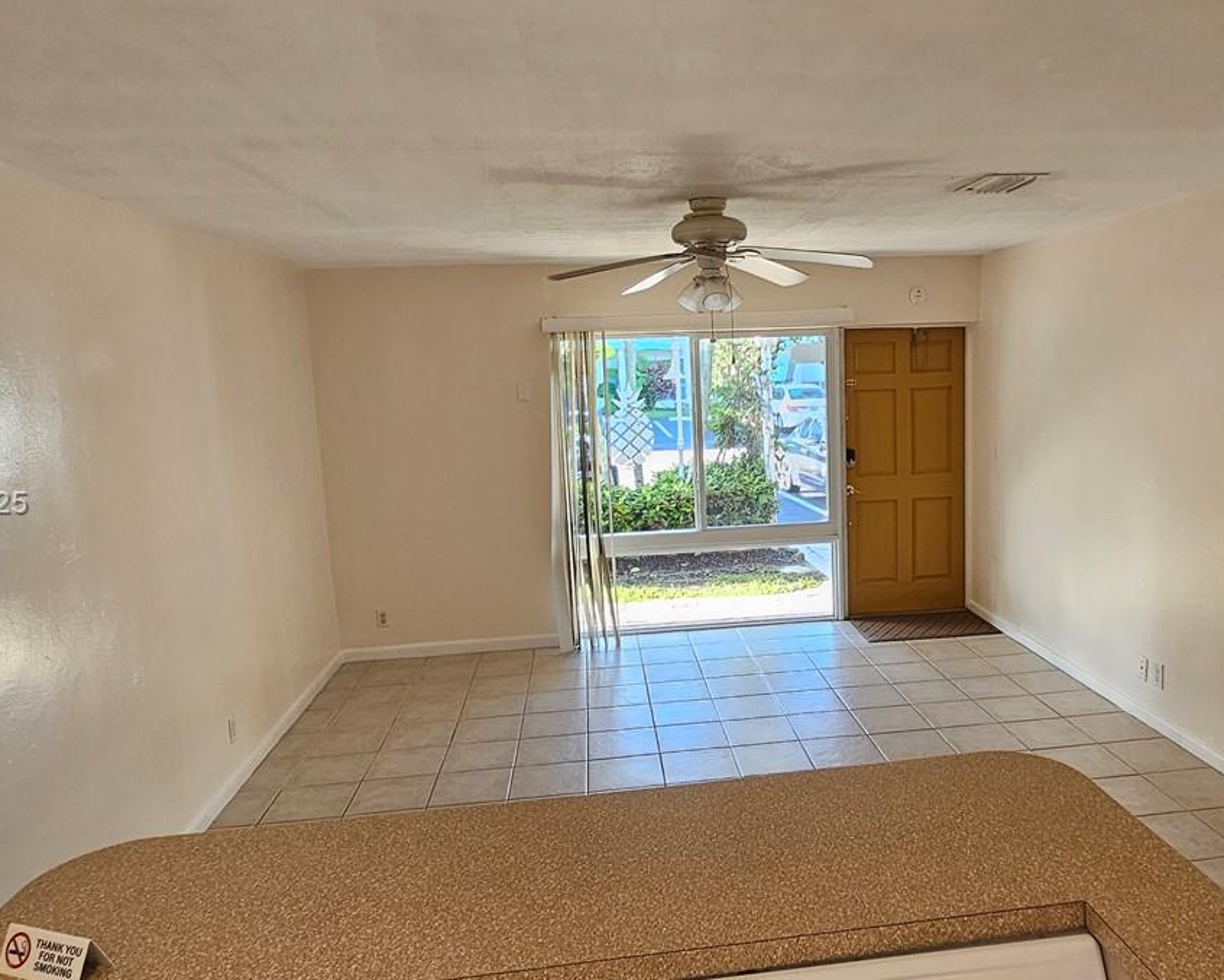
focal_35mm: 24
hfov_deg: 69.7
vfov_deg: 58.8
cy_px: 505
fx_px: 870
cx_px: 722
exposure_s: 1/60
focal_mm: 2.2
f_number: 2.2
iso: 125
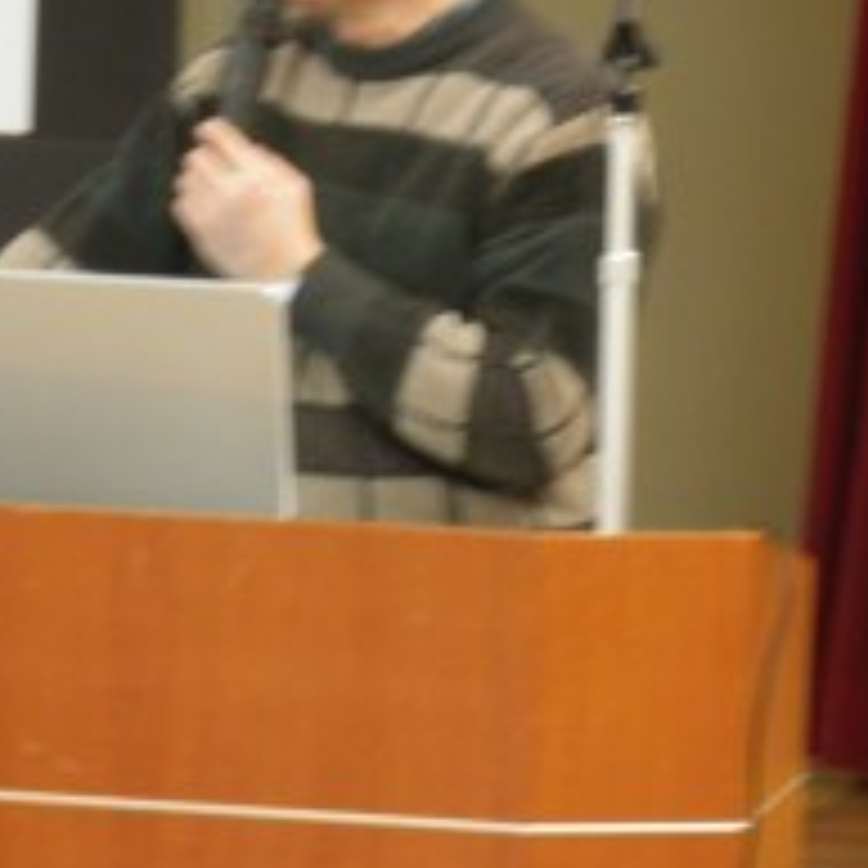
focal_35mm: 271
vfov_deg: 6.5
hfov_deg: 6.4
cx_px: 76
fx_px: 7688
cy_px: 225
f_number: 5.6
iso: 320
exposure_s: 1/4
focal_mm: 26.2
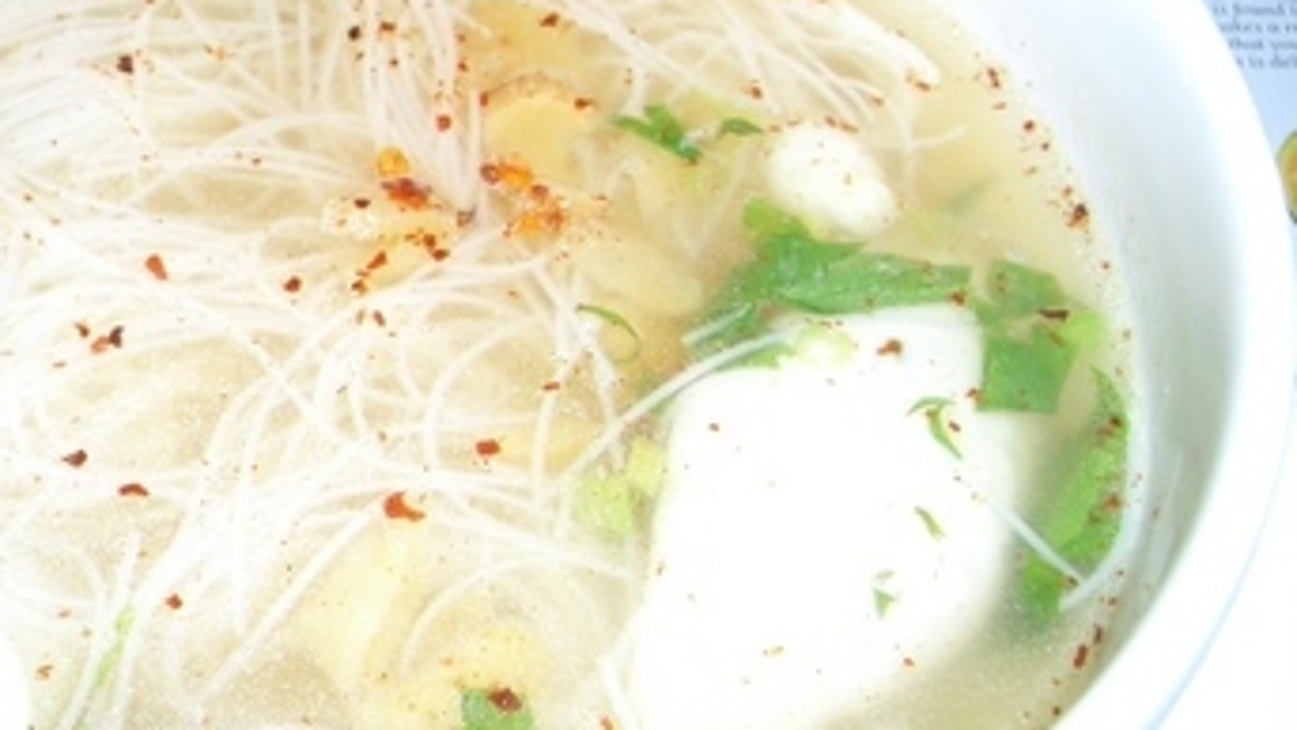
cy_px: 344
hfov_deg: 35.9
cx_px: 352
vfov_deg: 21.1
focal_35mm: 57
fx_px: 1960
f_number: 4.3
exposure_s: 1/60
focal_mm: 5.8
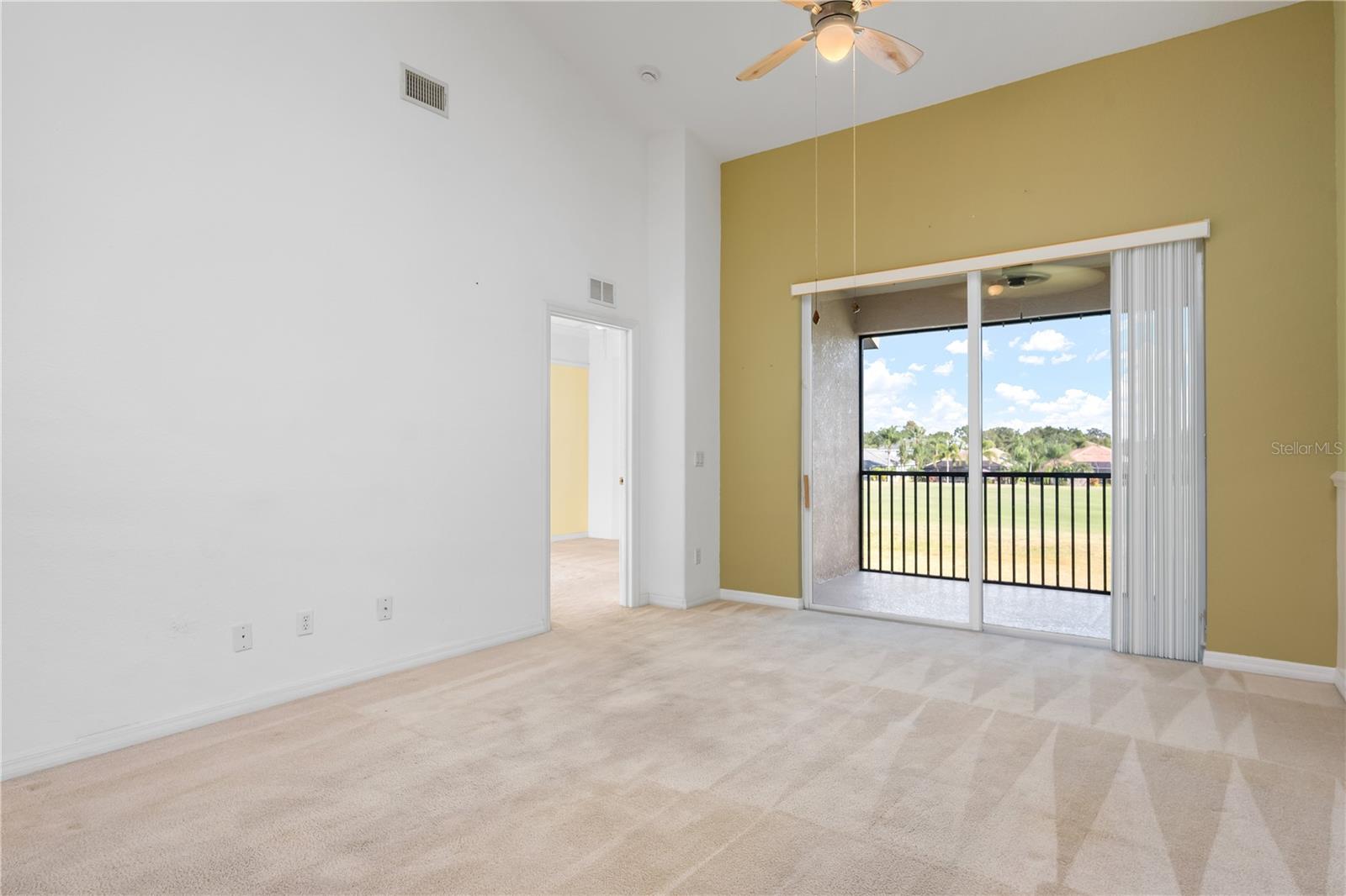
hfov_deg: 86.9
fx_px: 710
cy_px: 448
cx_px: 673
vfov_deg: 64.5
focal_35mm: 19
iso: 320
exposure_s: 1/20
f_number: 8
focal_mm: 19
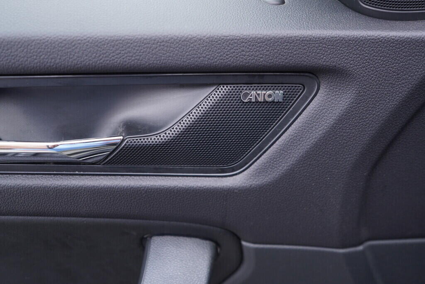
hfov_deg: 53.1
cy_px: 142
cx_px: 212
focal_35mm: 36
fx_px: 425
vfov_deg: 36.9
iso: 200
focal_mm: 24
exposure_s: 1/40
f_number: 2.8
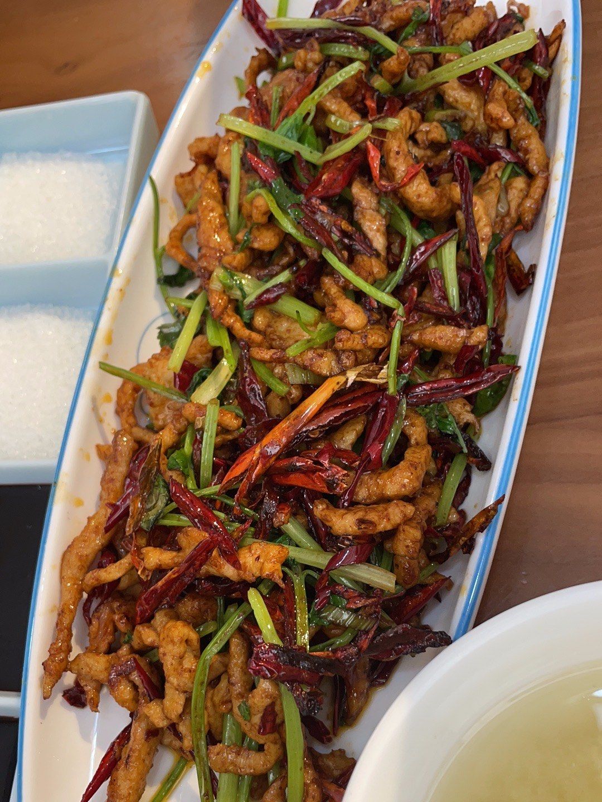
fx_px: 1368
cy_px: 401
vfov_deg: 32.7
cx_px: 301
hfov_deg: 24.8
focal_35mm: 59
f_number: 1.6
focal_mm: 4.2
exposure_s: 1/50
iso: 64
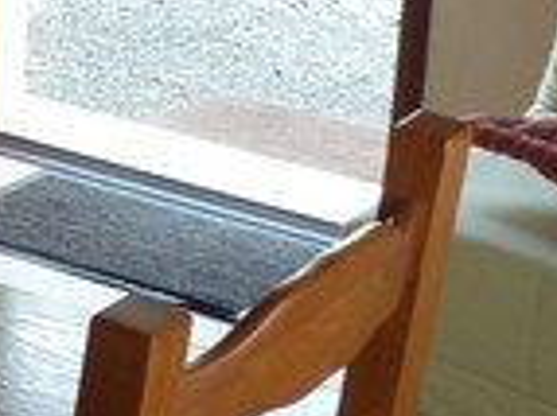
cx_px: -487
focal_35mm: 140
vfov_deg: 10.4
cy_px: -86
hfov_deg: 12.7
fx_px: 2251
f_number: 3.3
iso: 125
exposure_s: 1/30
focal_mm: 4.1
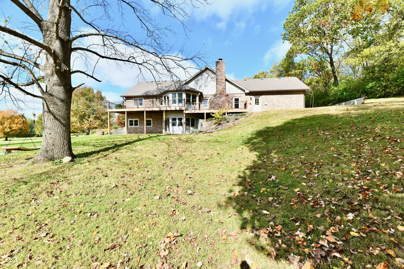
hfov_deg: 104.3
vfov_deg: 81.2
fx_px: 157
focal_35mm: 14
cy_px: 134
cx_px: 202
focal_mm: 14
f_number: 13
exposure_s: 1/640
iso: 640
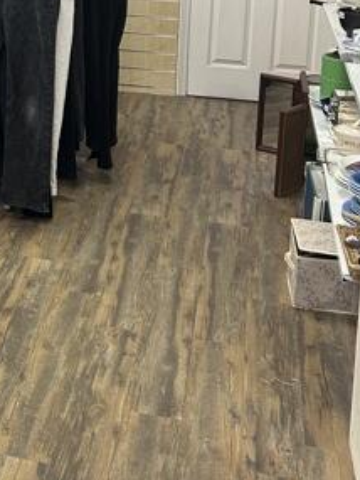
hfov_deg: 19.0
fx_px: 1011
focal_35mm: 73
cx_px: -77
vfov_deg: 25.4
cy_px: 0
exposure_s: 1/100
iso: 125
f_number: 1.5
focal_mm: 5.7
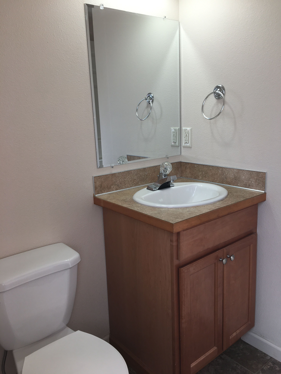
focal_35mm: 29
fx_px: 314
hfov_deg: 48.2
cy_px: 187
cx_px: 140
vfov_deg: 61.7
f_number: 2.2
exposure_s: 1/43
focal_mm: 4.15
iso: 25
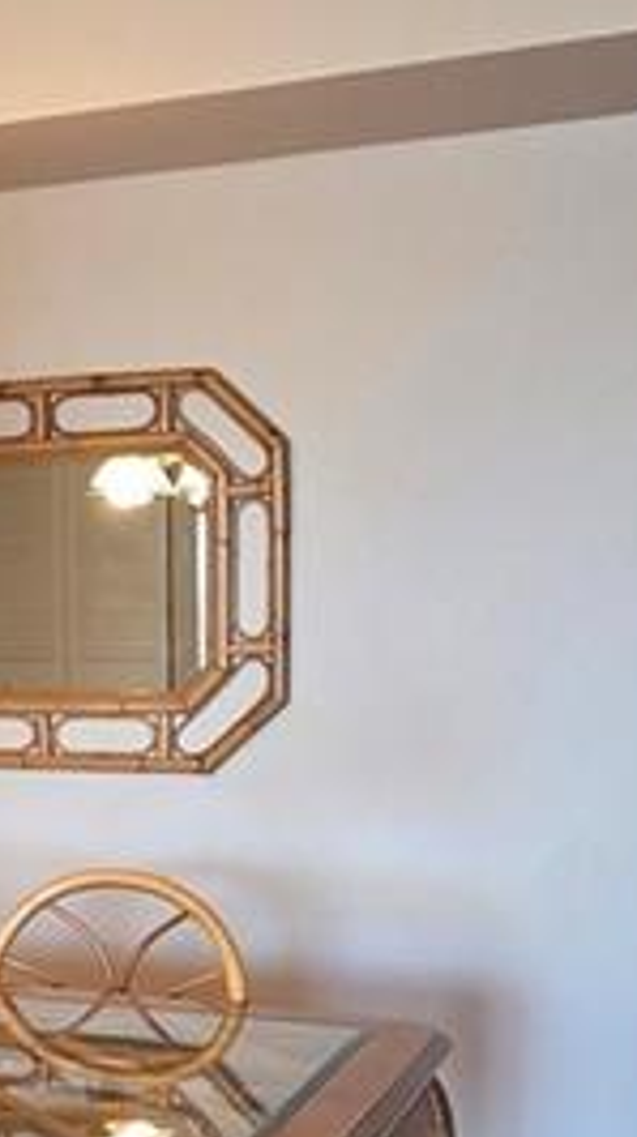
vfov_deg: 32.5
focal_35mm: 64
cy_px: 774
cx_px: -453
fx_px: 1928
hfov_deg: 16.3
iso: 200
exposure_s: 1/60
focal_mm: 2.2
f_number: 2.2
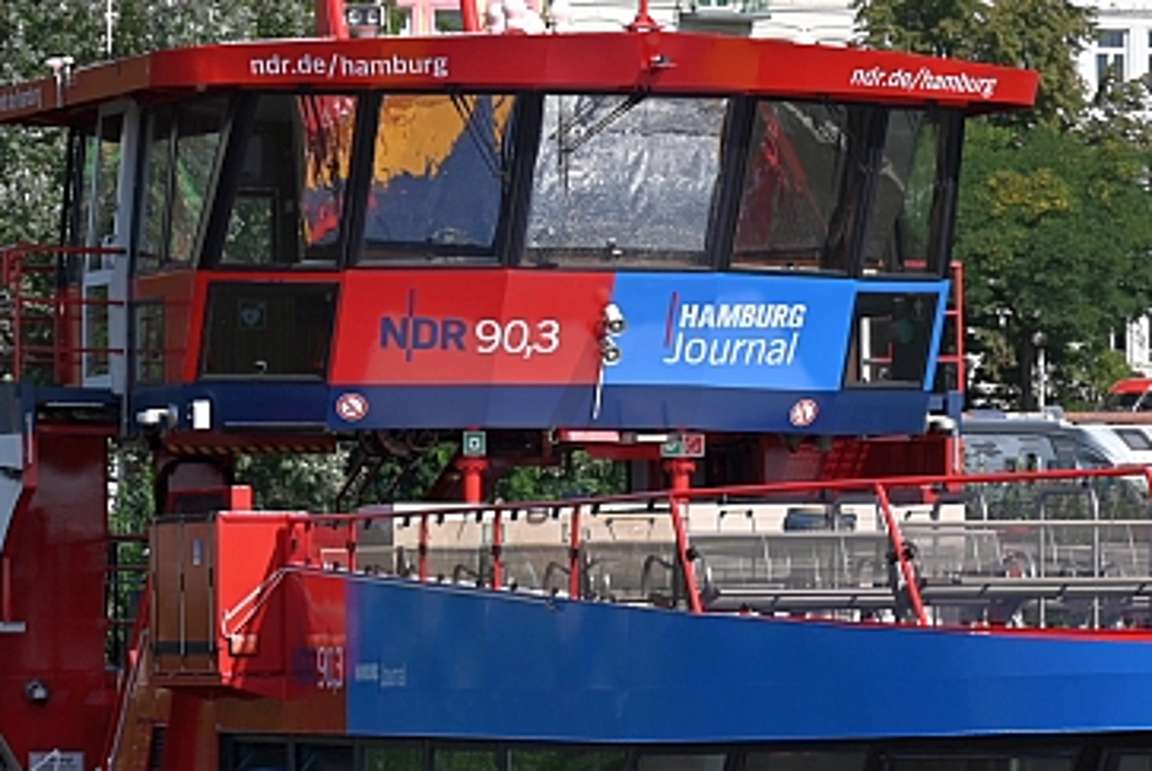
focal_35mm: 231
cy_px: 630
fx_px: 7401
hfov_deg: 8.9
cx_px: 933
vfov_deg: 6.0
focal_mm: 82
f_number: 7.1
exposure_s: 1/400
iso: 100
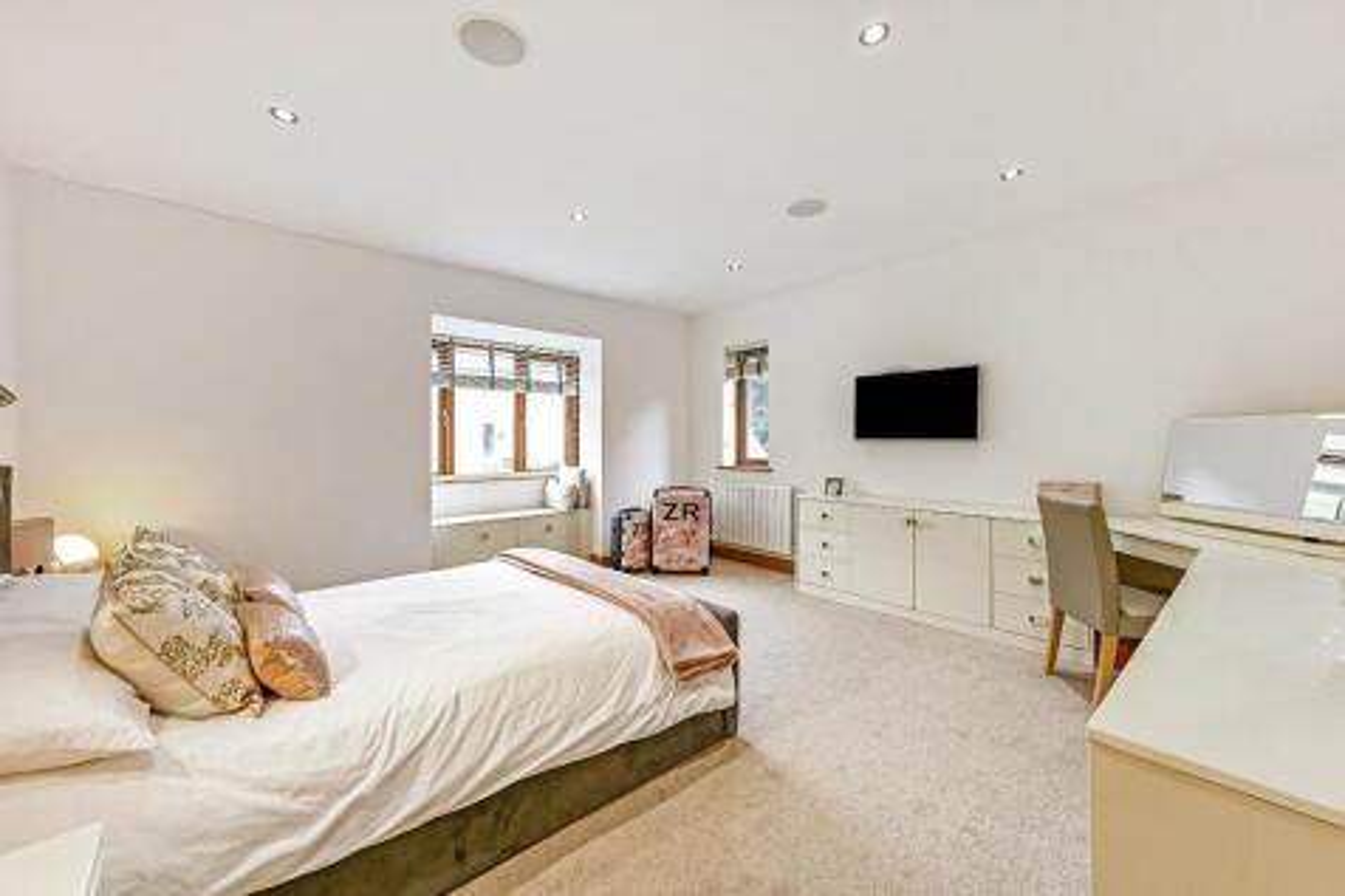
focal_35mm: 14
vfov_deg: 81.2
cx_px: 672
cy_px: 448
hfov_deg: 104.3
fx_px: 523
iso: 250
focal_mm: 14
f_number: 9
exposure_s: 1/4
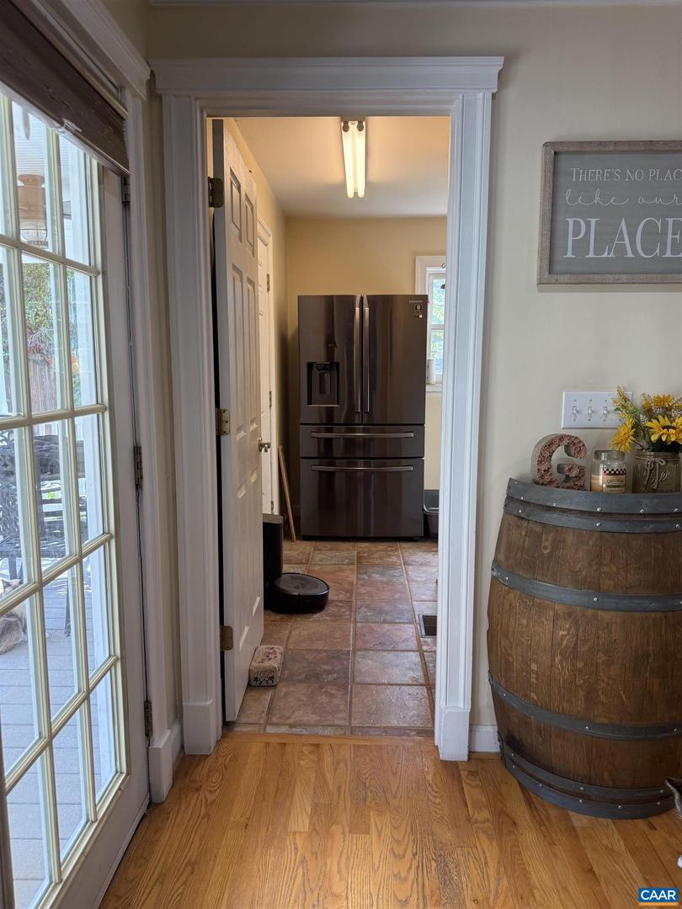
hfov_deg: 56.8
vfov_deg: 71.6
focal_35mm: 24
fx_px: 630
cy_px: 454
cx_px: 341
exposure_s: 1/120
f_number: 1.78
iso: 125
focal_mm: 6.76
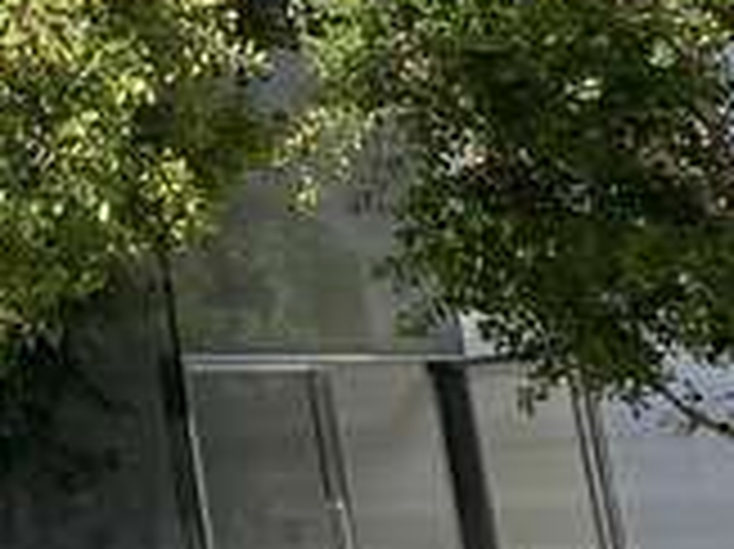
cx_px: -689
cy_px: -302
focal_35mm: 128
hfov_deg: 13.4
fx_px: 2712
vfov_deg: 11.1
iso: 32
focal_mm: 4.25
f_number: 1.8
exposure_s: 1/788
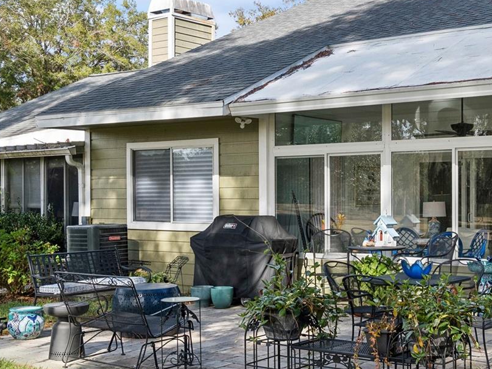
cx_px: 312
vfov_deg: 25.6
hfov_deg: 33.6
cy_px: 194
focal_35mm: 57
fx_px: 810
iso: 200
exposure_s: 1/160
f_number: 8
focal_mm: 20
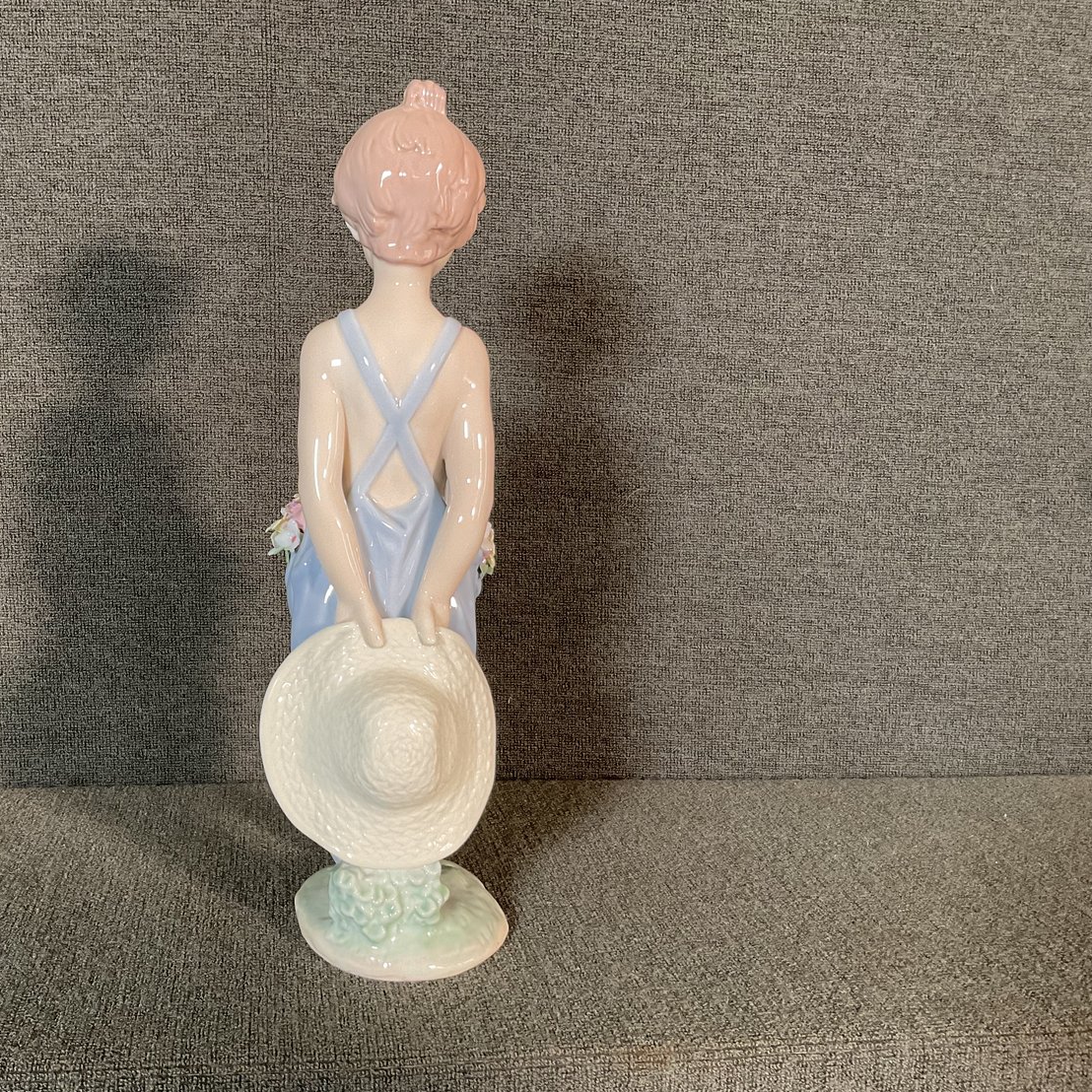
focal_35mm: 35
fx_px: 1249
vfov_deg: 47.2
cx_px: 348
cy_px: 551
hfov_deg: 46.3
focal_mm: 3
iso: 100
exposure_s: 1/60
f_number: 1.8
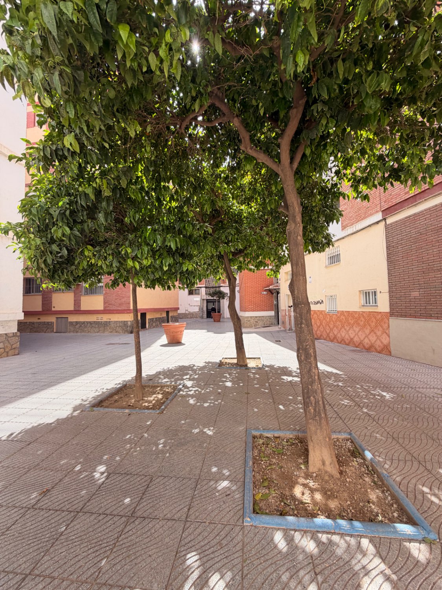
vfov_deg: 102.1
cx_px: 221
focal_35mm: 14
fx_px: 238
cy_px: 295
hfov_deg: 85.7
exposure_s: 1/236
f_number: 2.2
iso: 40
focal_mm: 2.22
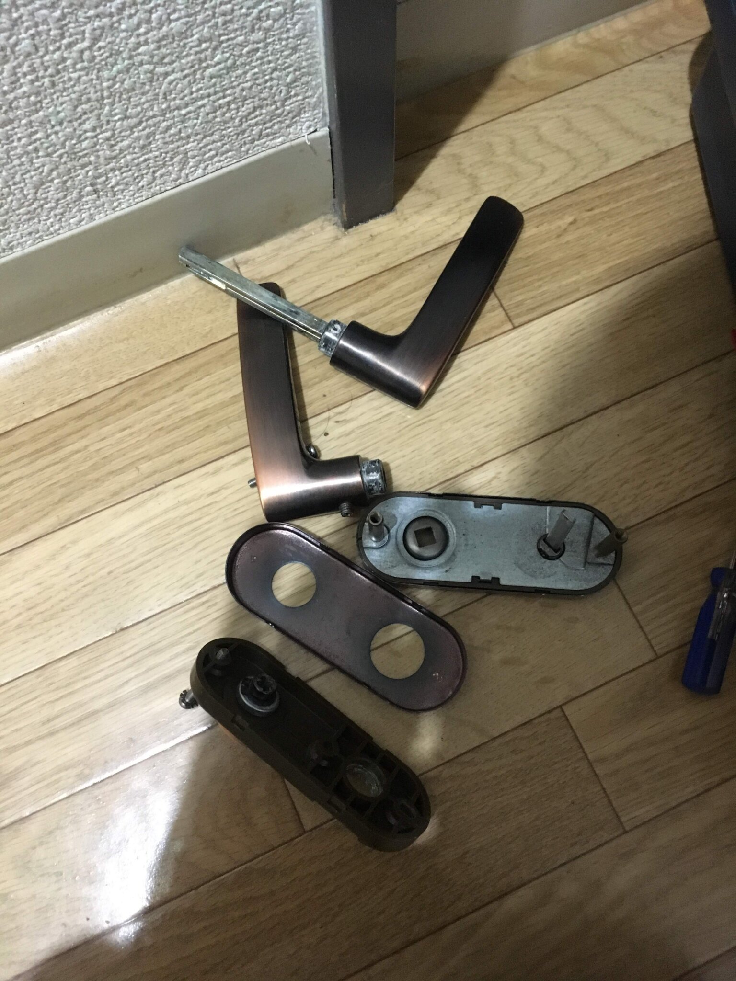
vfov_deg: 61.7
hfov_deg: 48.2
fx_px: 822
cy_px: 490
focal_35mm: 29
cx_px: 368
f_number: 2.2
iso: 320
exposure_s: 1/15
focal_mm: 4.15
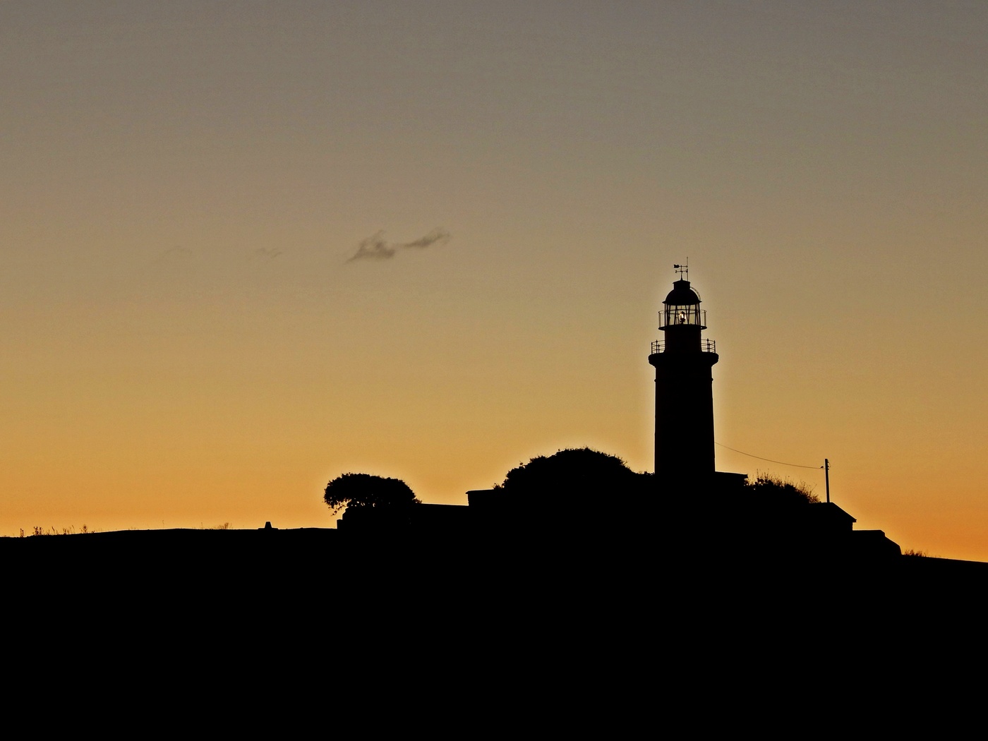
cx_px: 494
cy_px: 370
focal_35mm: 94
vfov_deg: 15.7
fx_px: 2683
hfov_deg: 20.9
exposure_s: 1/80
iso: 125
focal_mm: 16.6
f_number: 4.4
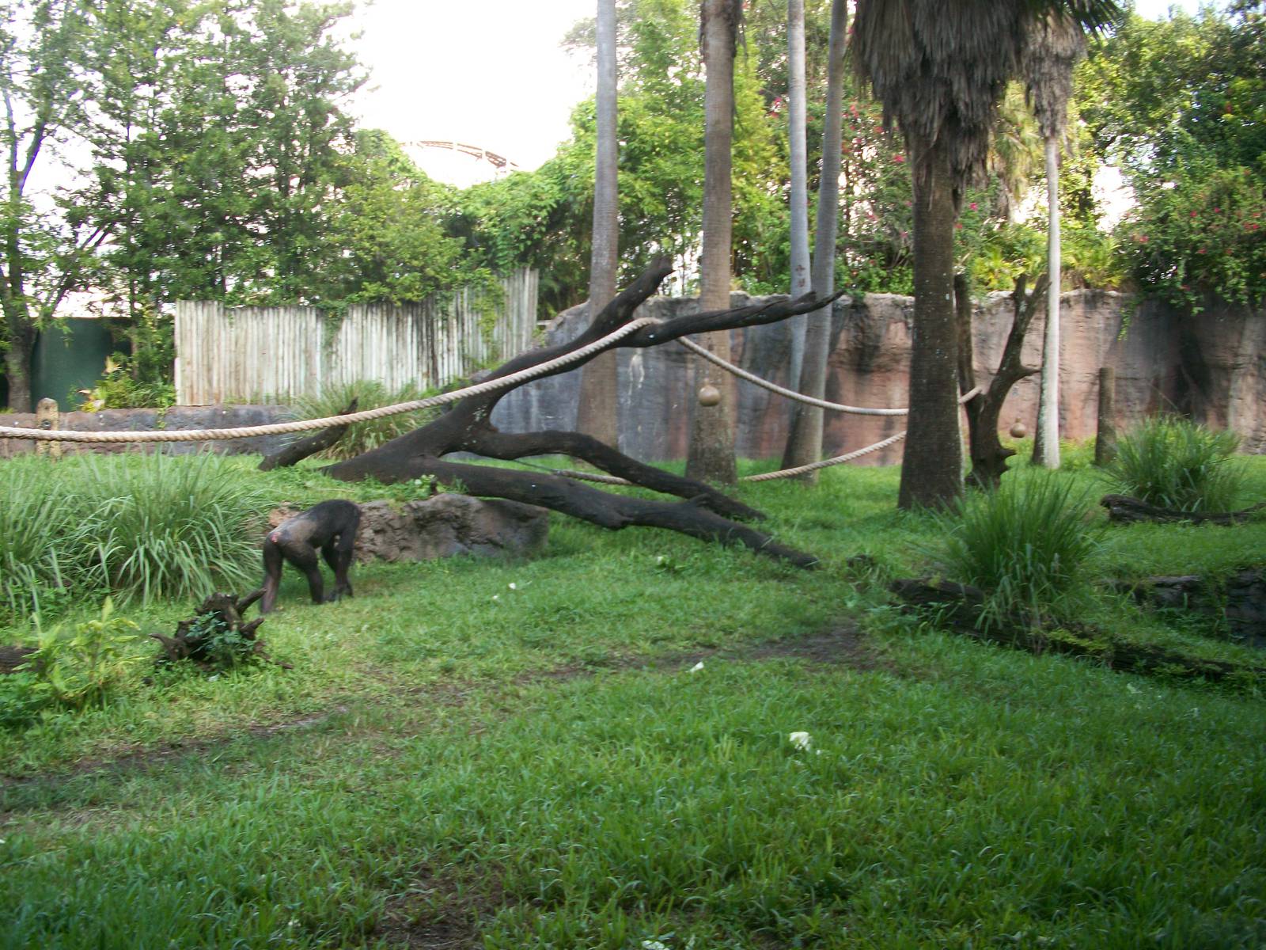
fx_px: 1280
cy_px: 475
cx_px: 633
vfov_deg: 40.7
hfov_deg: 52.6
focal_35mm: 35
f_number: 3.1
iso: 80
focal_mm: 6.3
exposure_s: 1/125
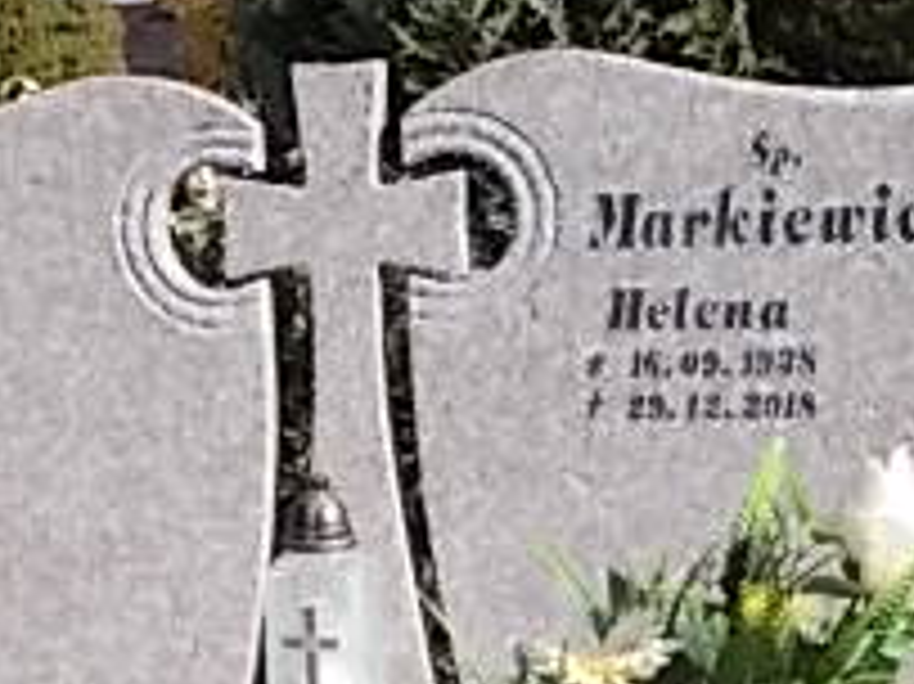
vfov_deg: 17.8
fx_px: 2164
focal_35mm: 82
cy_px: 544
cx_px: 383
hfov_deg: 23.8
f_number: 8
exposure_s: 1/100
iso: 80
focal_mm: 4.6
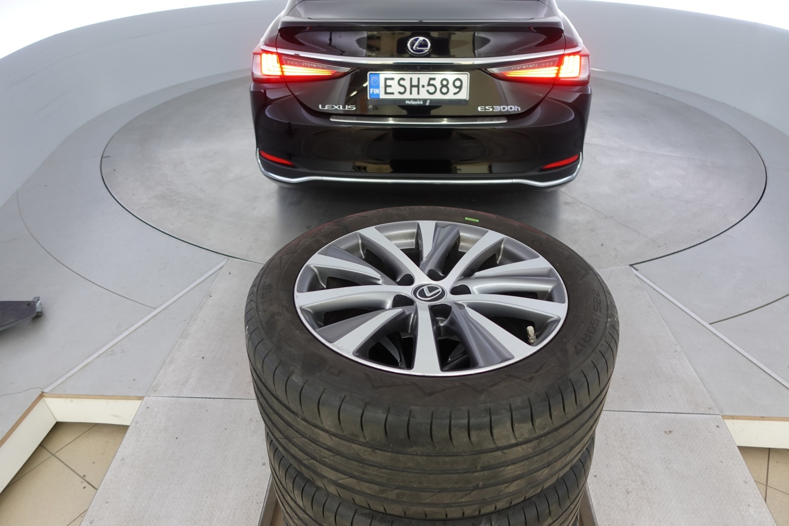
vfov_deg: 53.1
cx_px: 394
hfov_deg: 73.7
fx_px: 526
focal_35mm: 24
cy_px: 263
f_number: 1.8
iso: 160
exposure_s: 1/30
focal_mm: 9.4
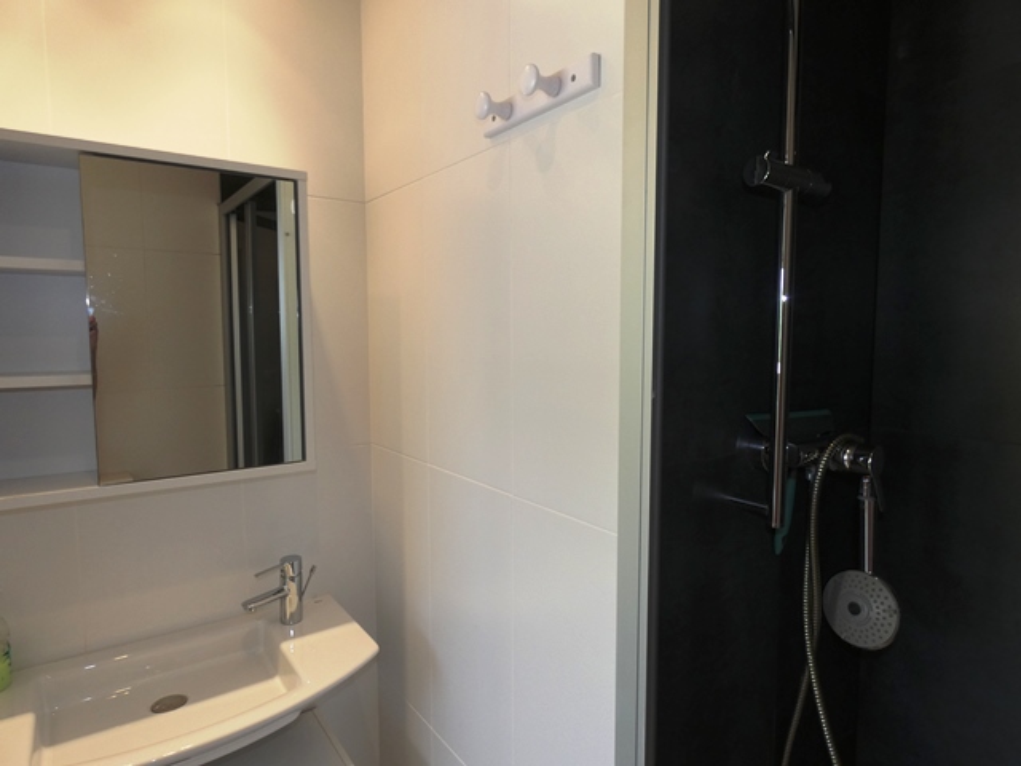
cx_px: 510
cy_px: 383
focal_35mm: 20
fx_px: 590
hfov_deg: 81.7
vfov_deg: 66.0
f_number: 2.8
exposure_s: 1/60
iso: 100
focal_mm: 3.6
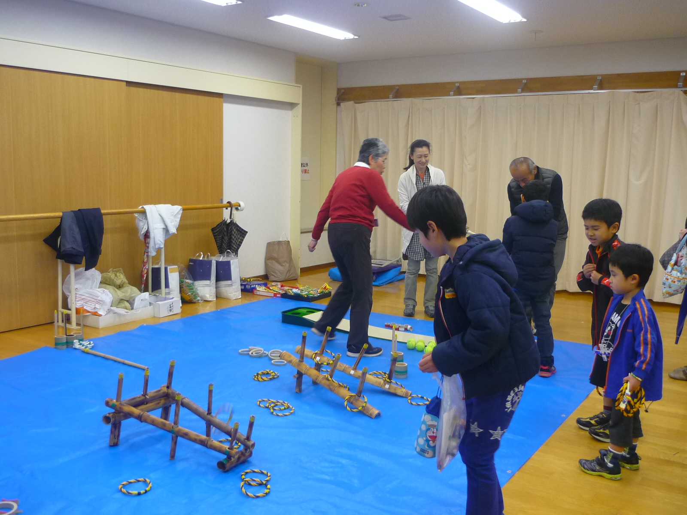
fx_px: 655
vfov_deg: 42.9
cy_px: 258
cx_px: 344
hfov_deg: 55.4
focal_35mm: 33
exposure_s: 1/60
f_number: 2.8
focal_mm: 5.5
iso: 200
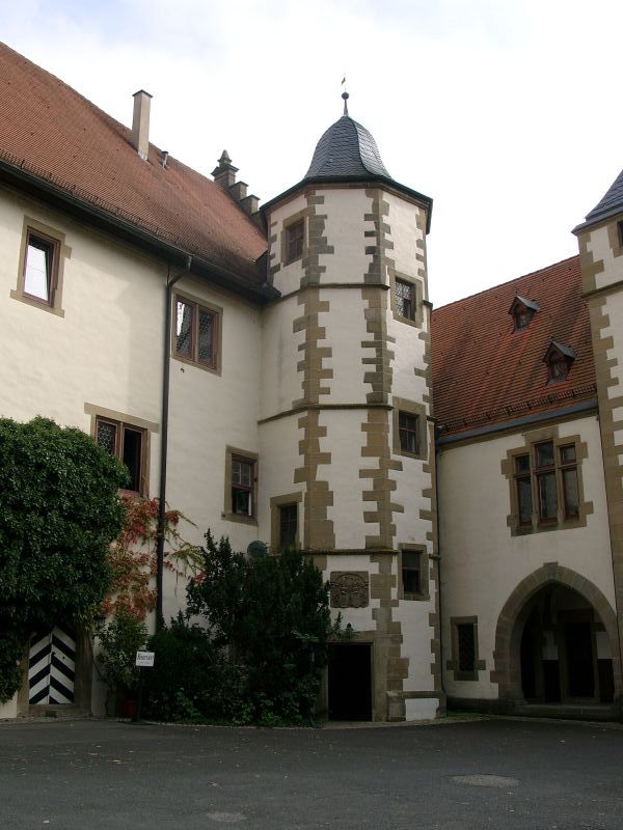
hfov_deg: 38.7
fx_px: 888
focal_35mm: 37
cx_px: 312
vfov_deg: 50.1
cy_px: 415
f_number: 4
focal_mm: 7.69
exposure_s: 1/518
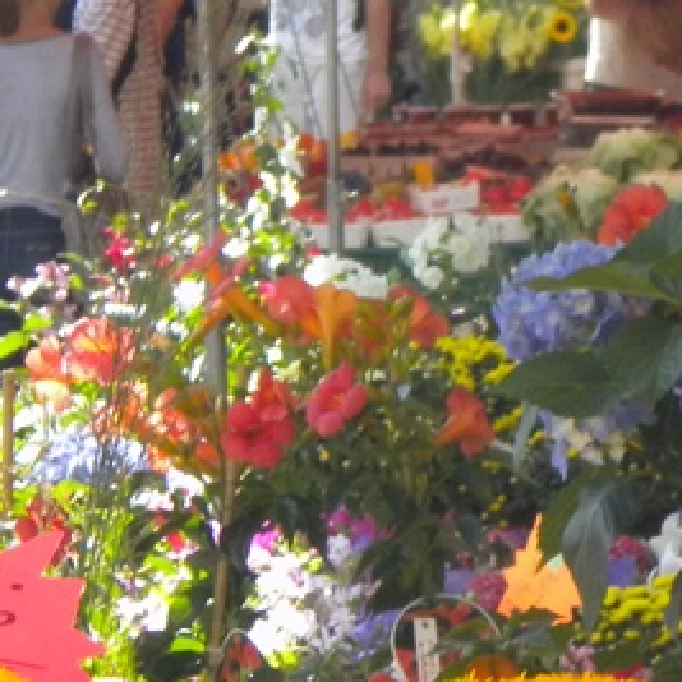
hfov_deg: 5.0
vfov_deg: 5.0
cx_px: 465
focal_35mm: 348
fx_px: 7757
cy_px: 570
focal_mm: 18.9
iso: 297
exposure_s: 1/328
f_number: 5.9
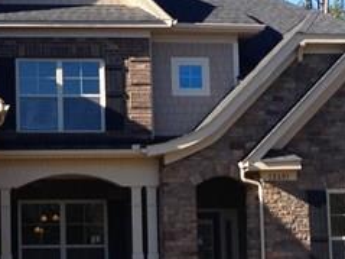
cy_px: 113
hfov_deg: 13.1
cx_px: 97
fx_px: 1494
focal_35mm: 150
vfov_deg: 9.9
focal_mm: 4.28
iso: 50
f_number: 2.4
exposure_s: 1/681
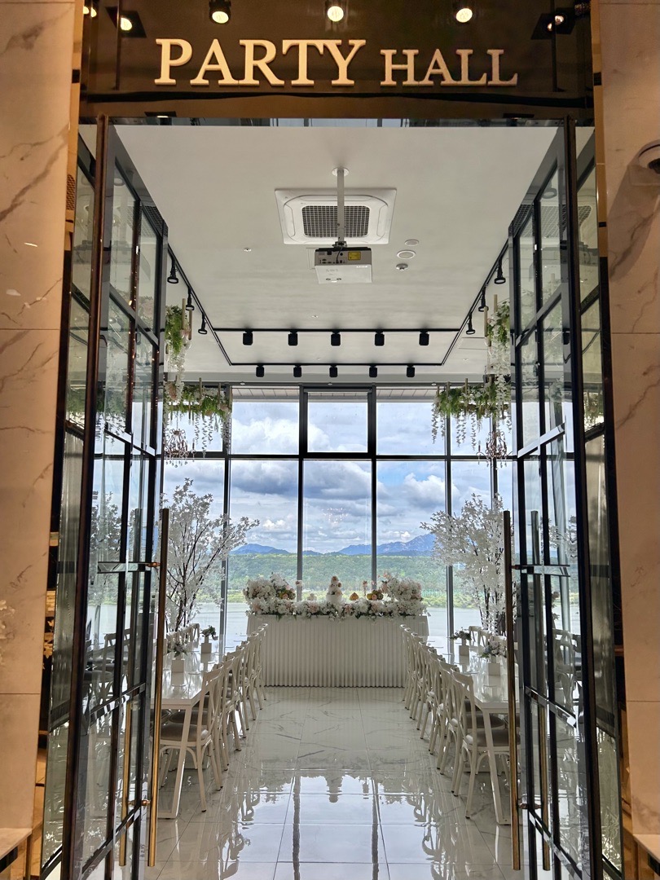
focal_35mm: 26
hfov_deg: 53.1
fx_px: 661
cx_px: 330
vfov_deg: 67.3
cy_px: 440
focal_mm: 5.7
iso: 50
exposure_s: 1/803
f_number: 1.5
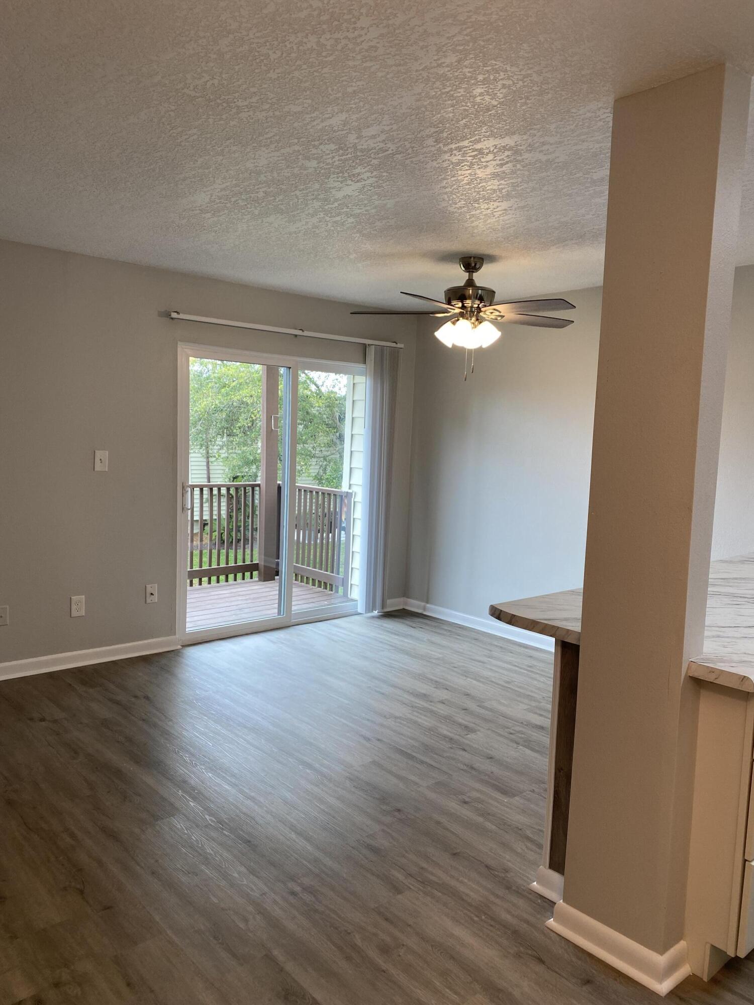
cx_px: 377
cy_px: 502
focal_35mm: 26
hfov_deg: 53.1
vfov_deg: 67.3
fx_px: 755
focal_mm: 4.25
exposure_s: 1/120
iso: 64
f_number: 1.8
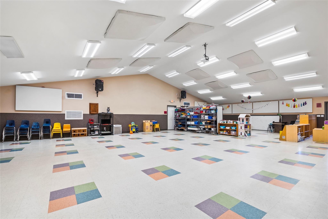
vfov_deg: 73.8
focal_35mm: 16
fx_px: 146
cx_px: 164
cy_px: 110
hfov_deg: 96.7
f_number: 8
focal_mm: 16
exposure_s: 2
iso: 200
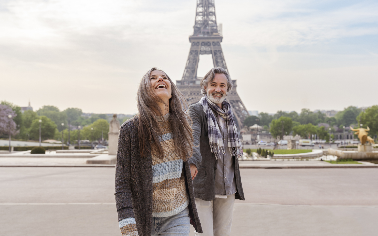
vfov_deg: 28.7
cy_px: 111
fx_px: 461
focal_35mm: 45
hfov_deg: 44.5
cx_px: 188
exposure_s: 1/640
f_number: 4.5
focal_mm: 39.7
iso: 250
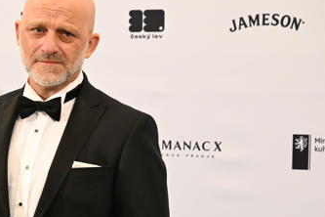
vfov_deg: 12.2
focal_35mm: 112
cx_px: 52
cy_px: 173
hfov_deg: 18.1
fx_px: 1011
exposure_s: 1/160
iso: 3200
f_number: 5
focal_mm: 54
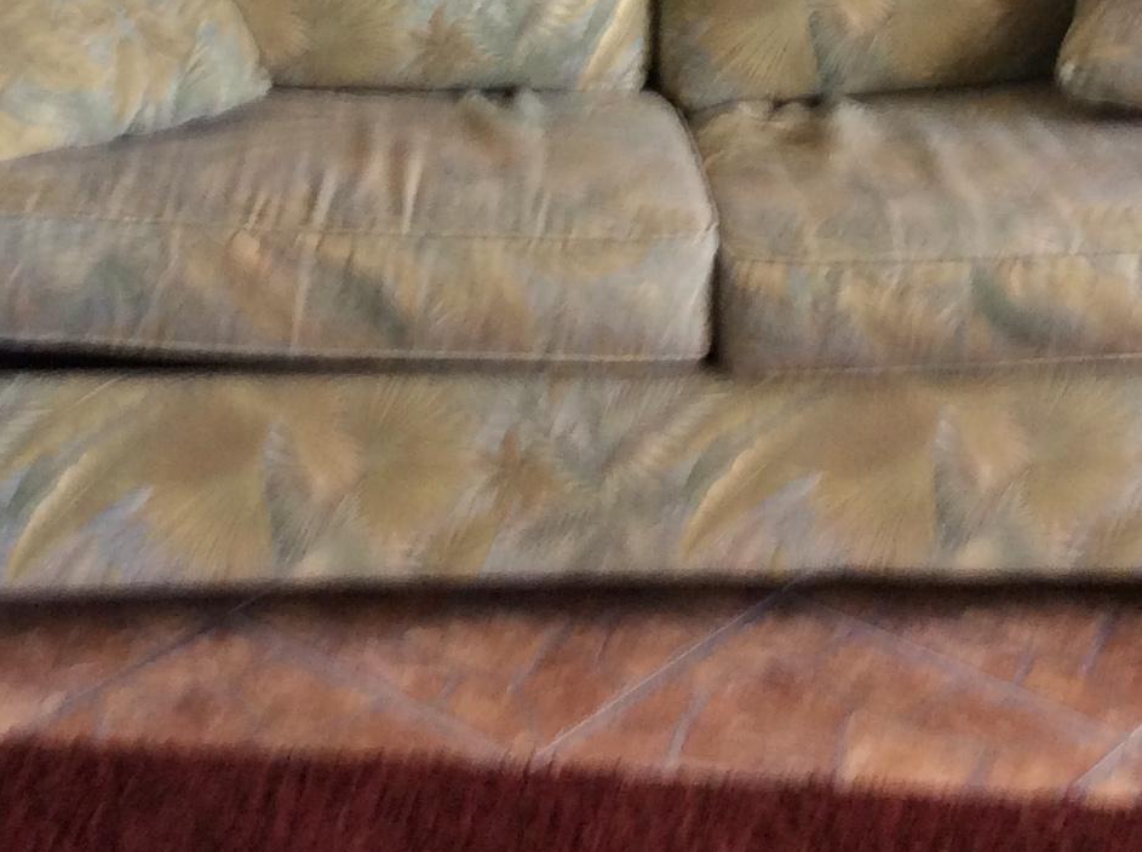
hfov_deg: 22.3
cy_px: -246
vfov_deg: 15.9
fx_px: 2898
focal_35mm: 88
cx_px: 544
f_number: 2.4
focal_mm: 3.3
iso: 64
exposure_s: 1/24
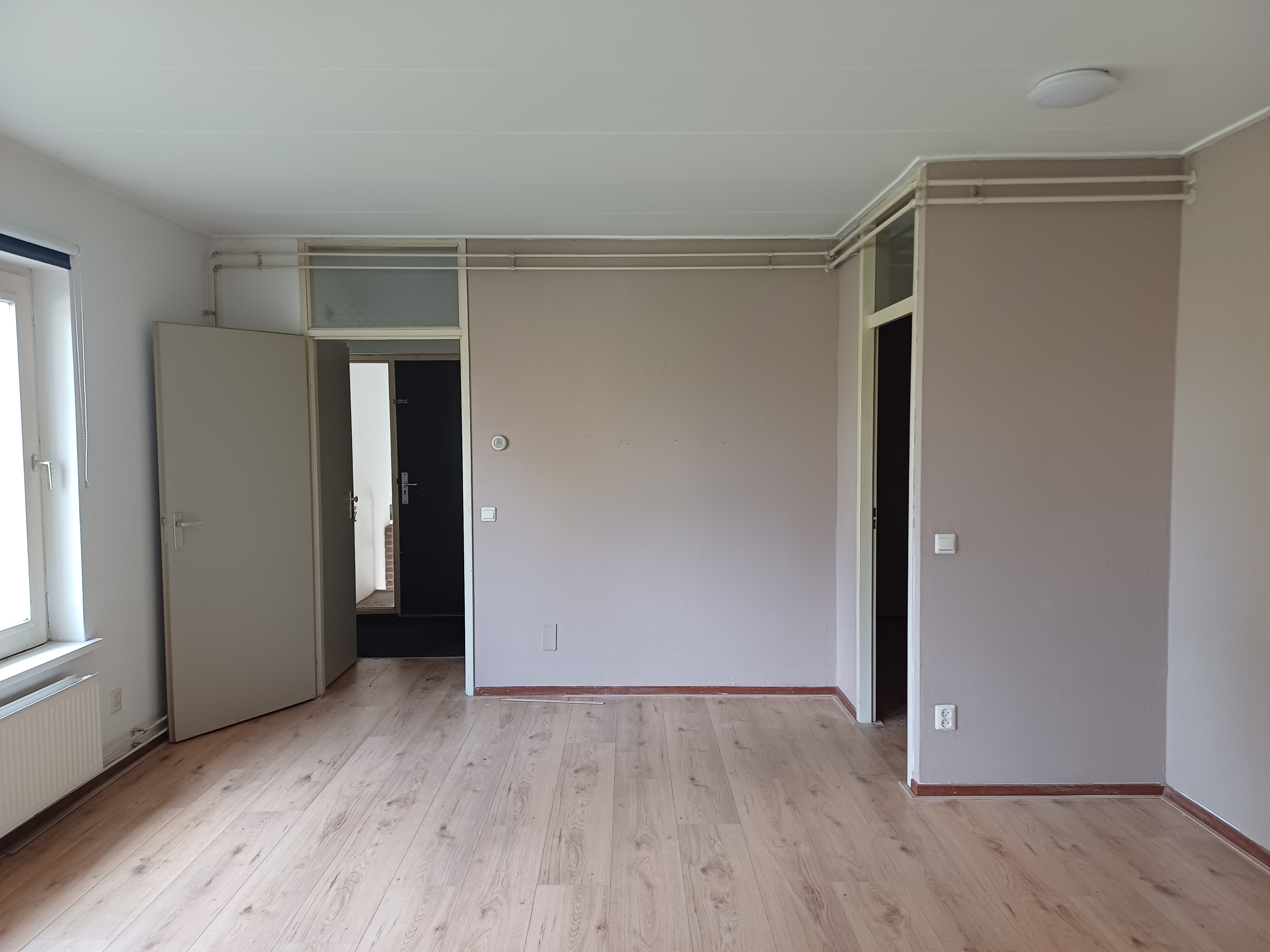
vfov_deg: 54.9
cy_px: 476
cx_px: 635
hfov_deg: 69.4
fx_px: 917
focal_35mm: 25
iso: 200
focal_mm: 4.65
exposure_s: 1/50
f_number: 1.8
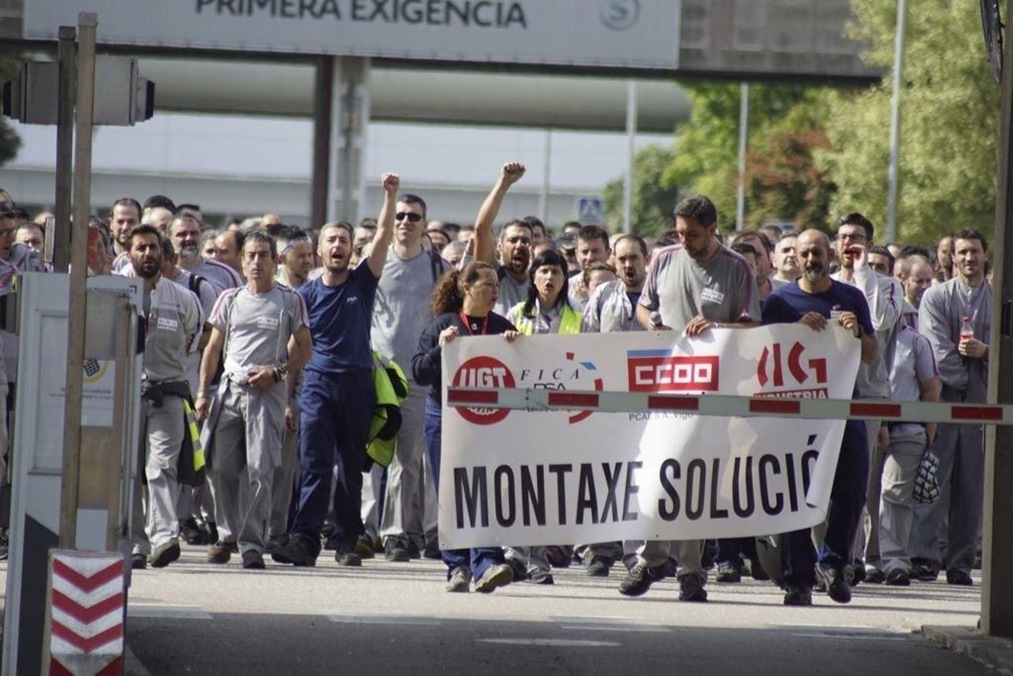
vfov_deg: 3.1
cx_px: 506
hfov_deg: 4.6
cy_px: 338
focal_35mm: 450
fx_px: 12663
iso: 200
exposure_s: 1/500
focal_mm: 300
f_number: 5.6
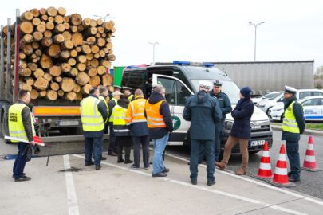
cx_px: 162
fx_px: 332
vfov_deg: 35.9
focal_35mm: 37
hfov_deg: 51.9
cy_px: 108
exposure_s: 1/125
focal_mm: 37
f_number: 6.3
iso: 125
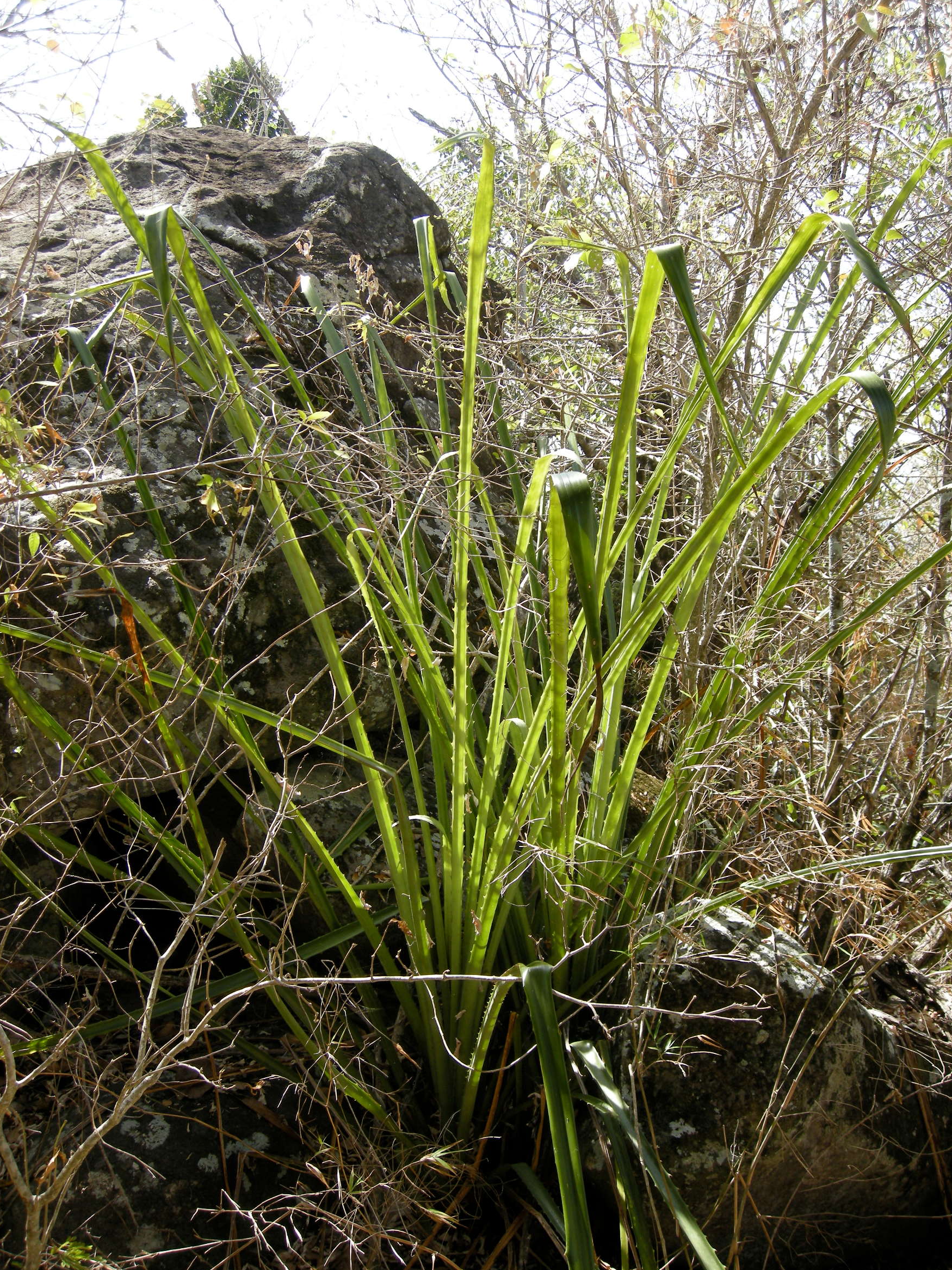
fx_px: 1320
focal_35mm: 36
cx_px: 476
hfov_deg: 39.7
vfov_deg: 51.3
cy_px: 619
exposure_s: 1/123
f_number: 3.8
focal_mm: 7.5
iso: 64
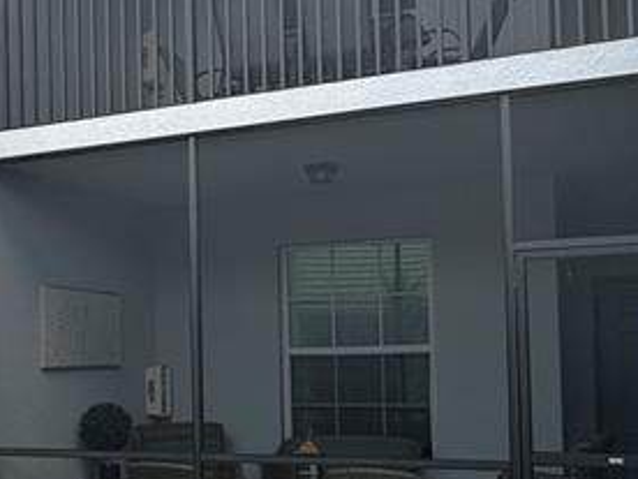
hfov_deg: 35.8
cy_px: 331
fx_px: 958
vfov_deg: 27.8
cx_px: 143
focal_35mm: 52
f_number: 2.2
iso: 40
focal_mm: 2.22
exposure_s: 1/326
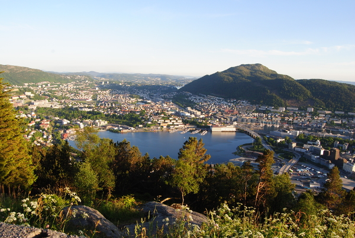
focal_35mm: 27
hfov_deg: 67.3
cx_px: 178
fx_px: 267
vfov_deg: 48.1
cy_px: 119
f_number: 9
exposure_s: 1/125
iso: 200
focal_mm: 18
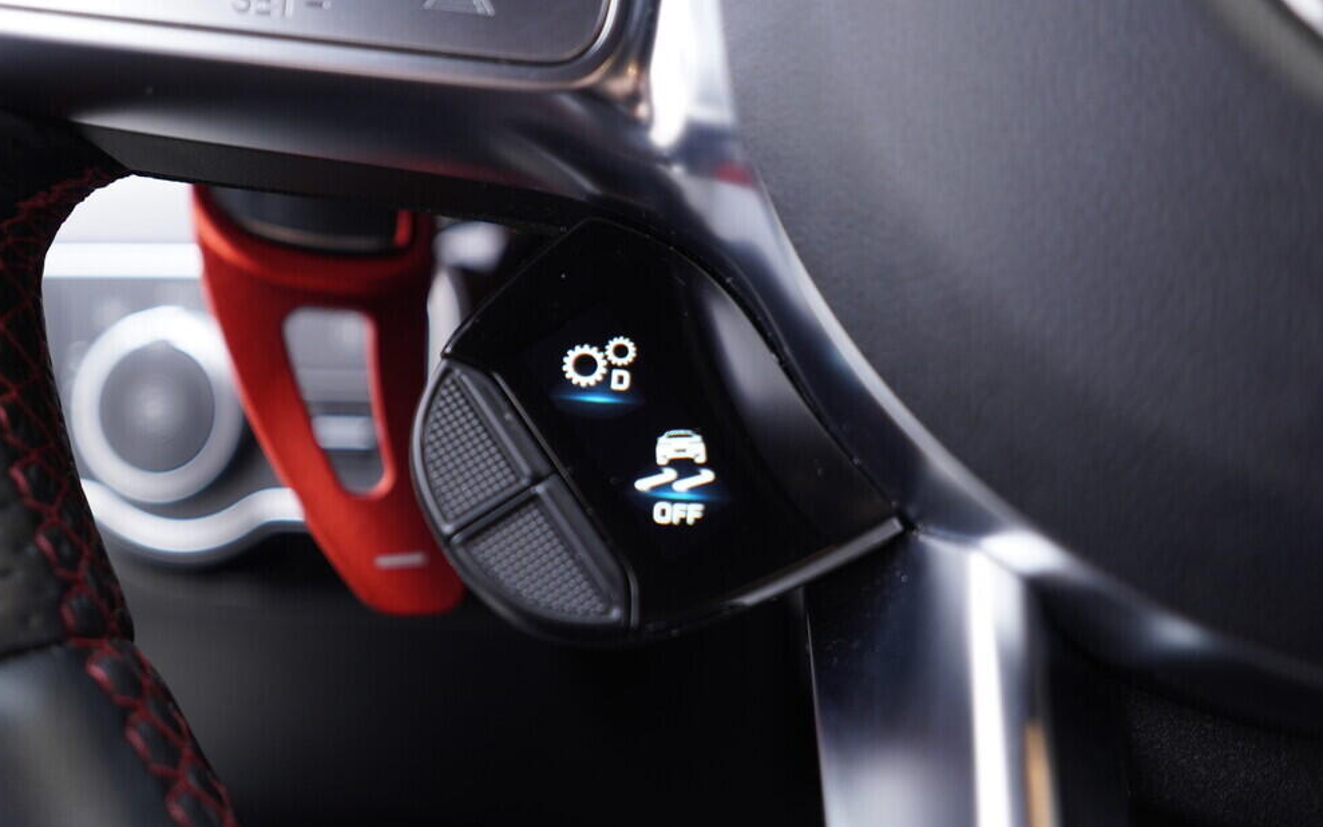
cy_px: 391
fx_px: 1370
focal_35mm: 38
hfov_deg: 51.5
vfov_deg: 33.6
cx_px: 645
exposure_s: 1/40
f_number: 2.8
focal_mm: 24
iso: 250
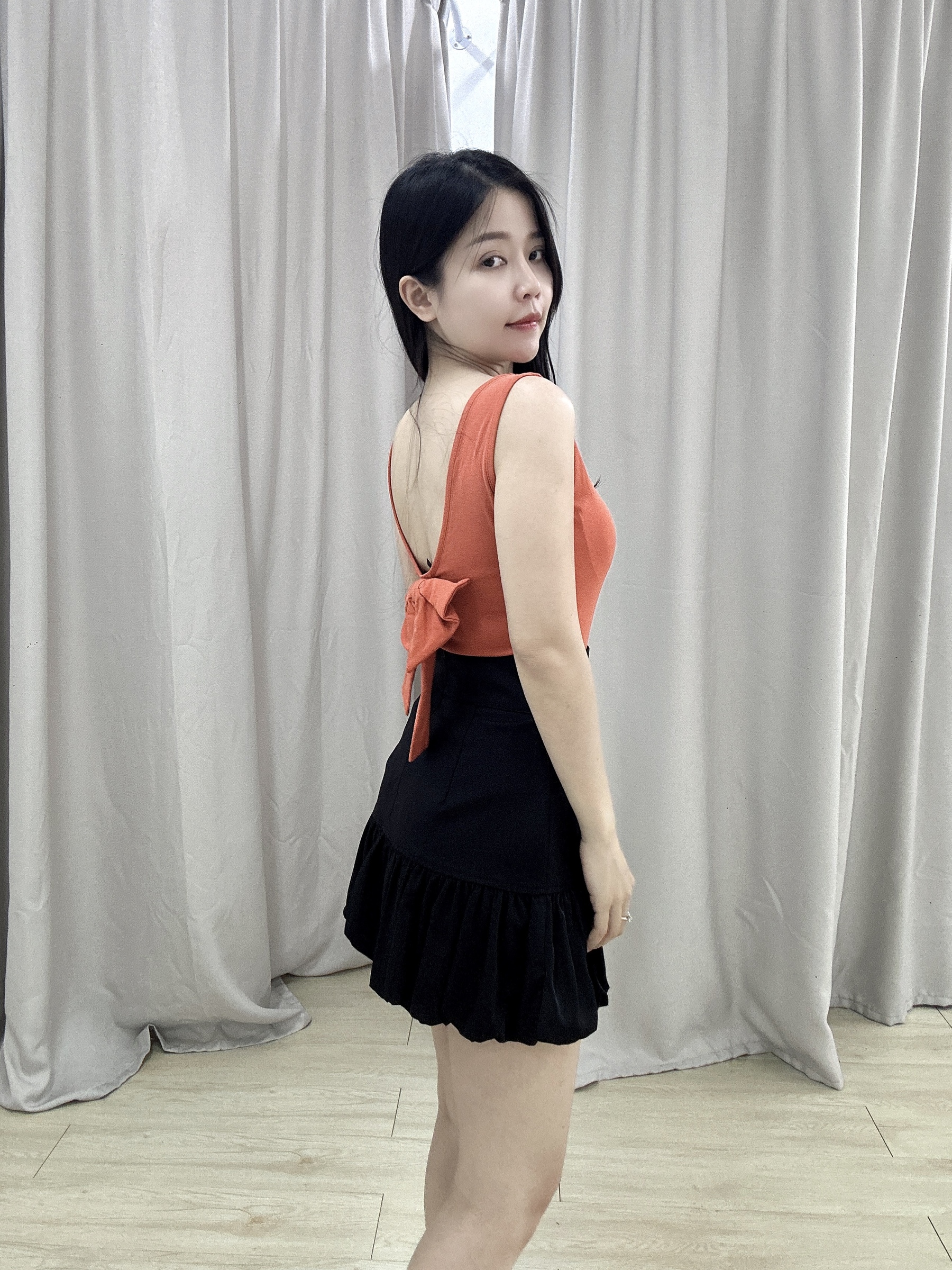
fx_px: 843
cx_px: 476
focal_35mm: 23
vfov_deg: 73.9
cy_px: 635
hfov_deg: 58.9
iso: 100
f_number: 1.9
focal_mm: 2.69
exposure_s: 1/50
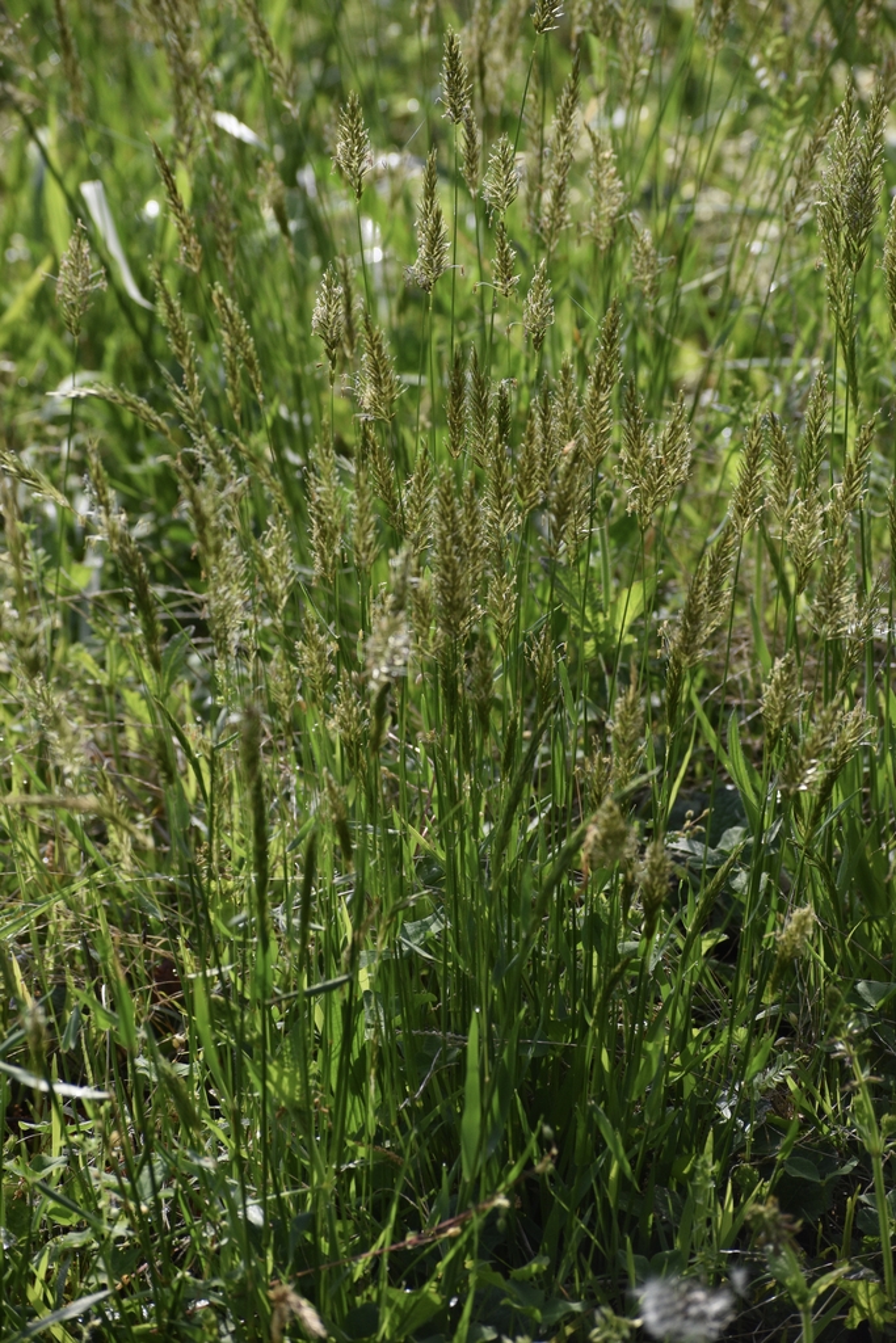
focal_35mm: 195
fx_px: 7277
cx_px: 448
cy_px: 672
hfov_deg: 7.0
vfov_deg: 10.5
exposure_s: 1/1000
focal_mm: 130
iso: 640
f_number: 6.3
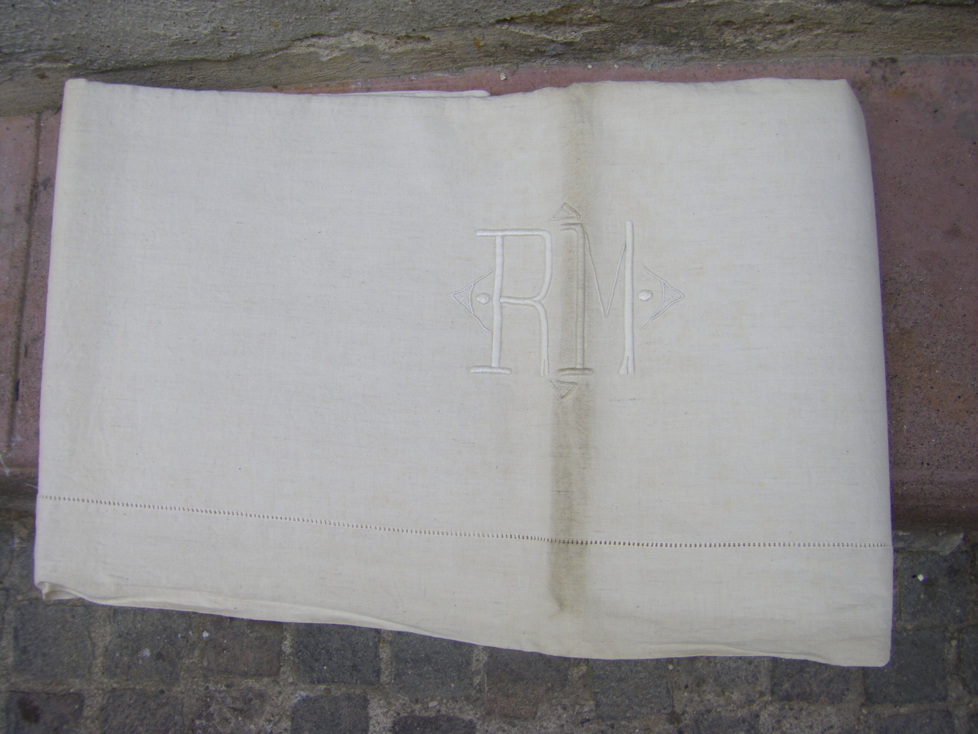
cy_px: 367
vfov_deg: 37.7
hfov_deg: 49.0
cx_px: 489
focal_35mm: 38
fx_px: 1074
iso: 64
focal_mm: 6.3
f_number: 3.5
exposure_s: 1/100
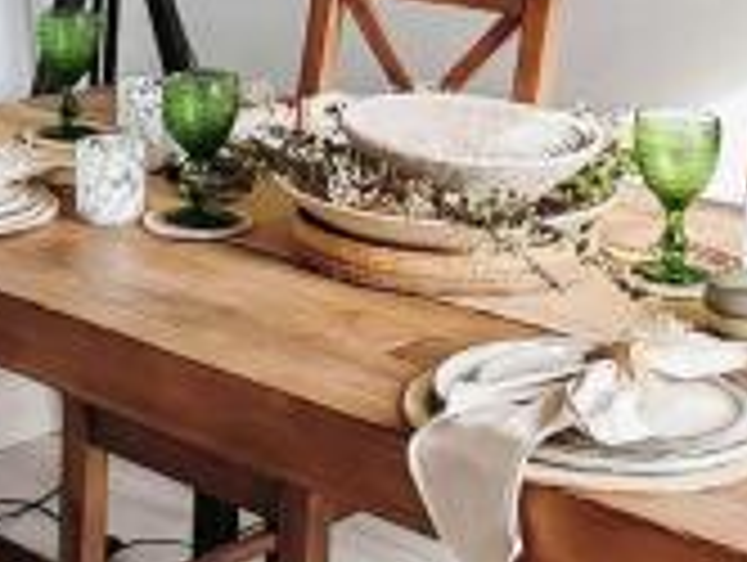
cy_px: 211
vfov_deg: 18.5
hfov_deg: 23.9
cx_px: 108
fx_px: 1729
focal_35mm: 80
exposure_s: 1/100
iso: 200
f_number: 2
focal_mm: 1.82
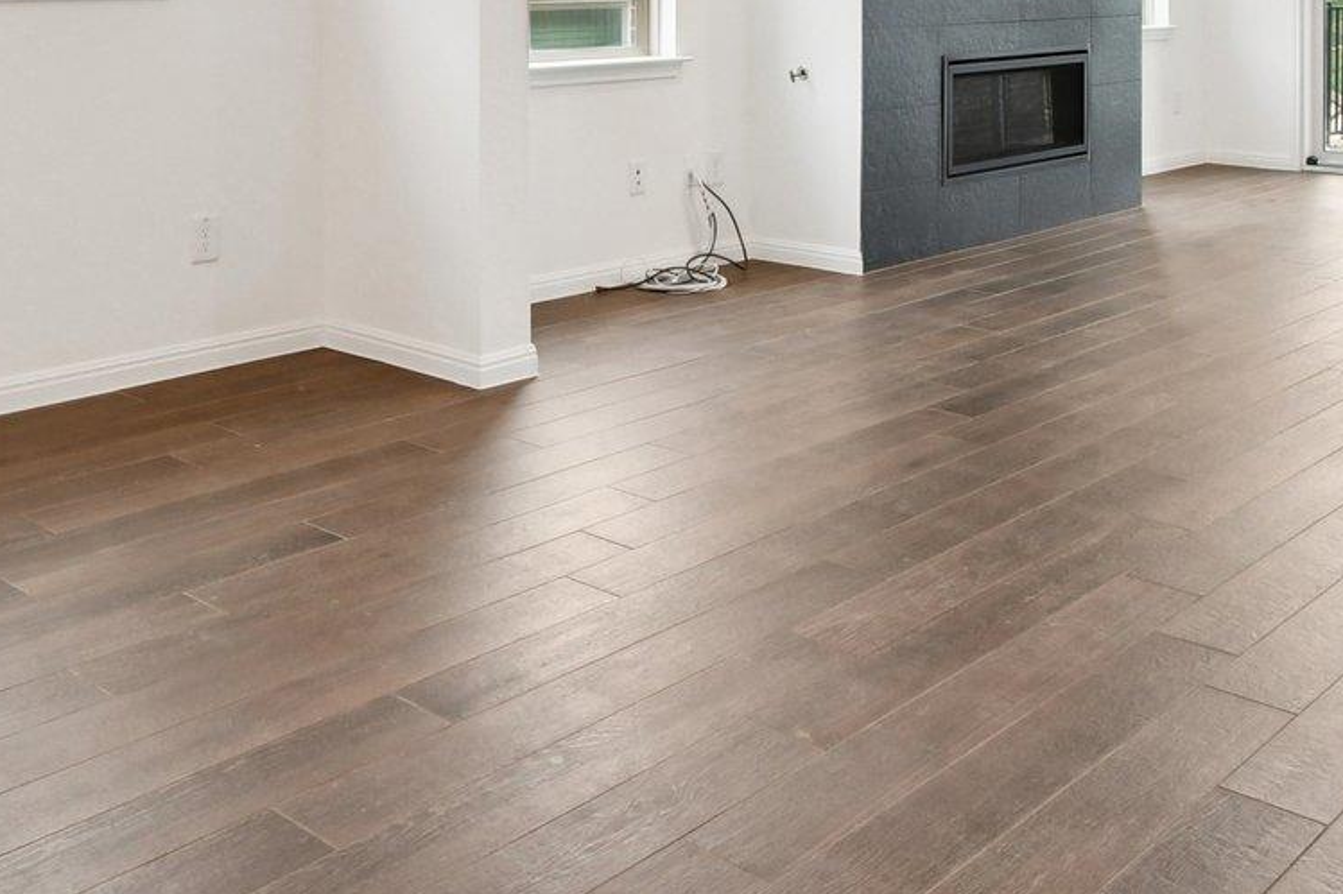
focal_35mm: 41
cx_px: 697
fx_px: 1529
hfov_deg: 47.4
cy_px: -142
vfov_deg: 28.8
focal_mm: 10
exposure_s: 1/60
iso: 400
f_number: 8
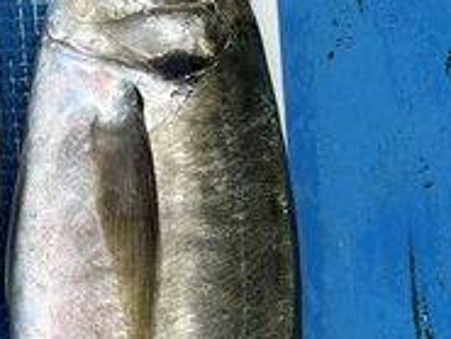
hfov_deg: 21.4
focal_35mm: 90
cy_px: 324
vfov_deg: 16.2
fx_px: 1173
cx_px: 63
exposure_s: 1/1280
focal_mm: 5.7
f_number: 1.5
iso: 50
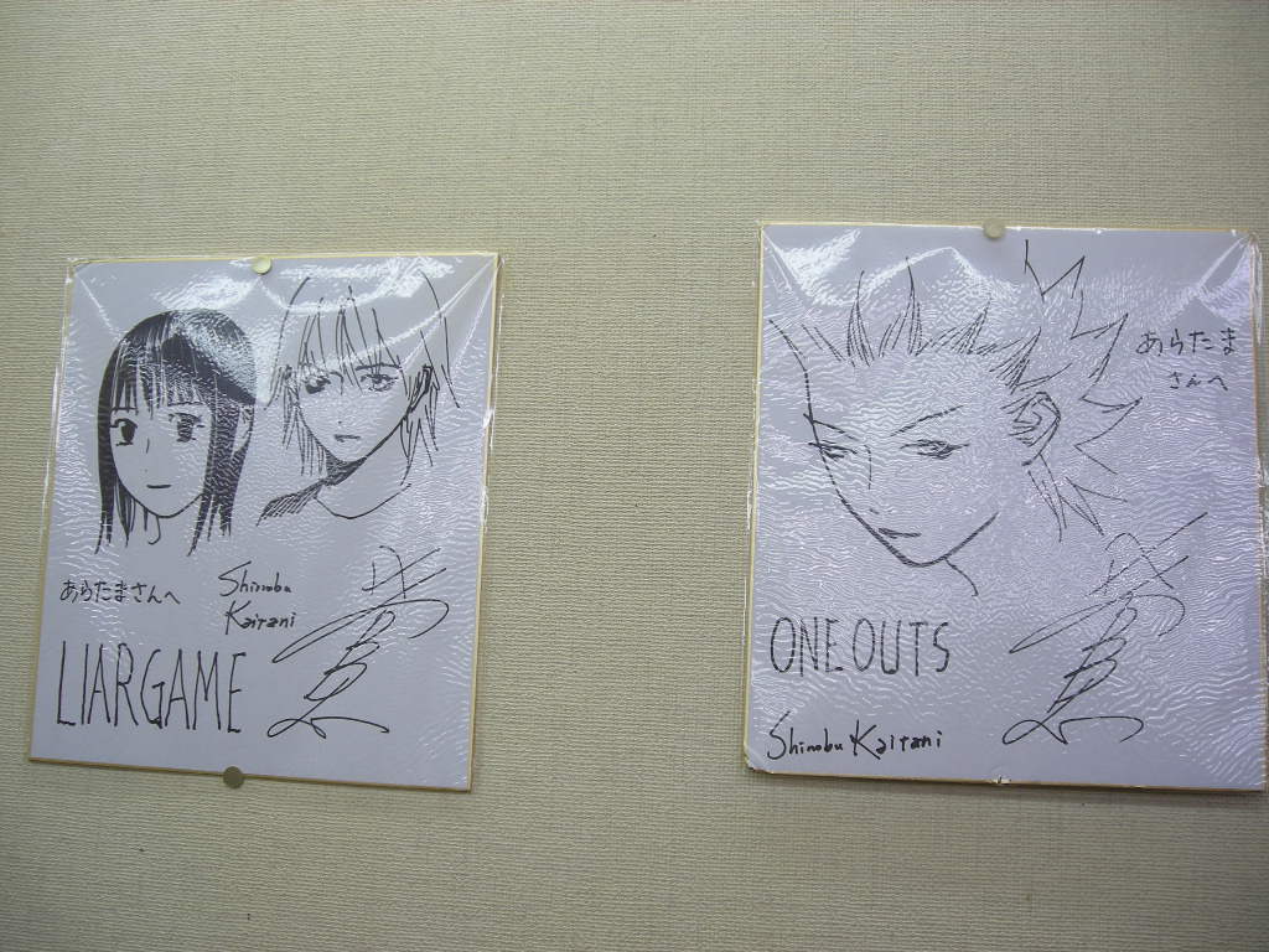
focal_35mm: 38
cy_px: 476
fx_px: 1393
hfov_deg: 49.0
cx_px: 634
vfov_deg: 37.7
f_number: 3.2
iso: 50
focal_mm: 6.3
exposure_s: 1/44
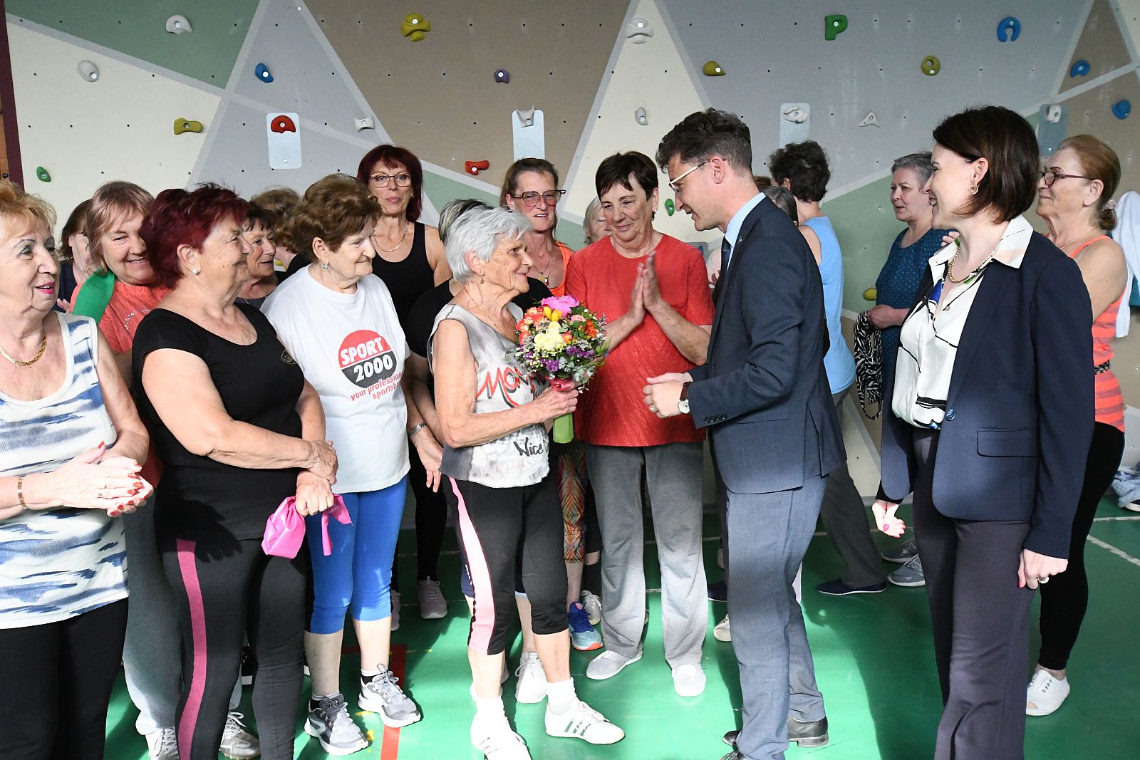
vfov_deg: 36.9
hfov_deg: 53.1
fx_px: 1140
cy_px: 380
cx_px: 570
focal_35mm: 36
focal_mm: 24
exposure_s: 1/200
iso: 5000
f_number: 7.1
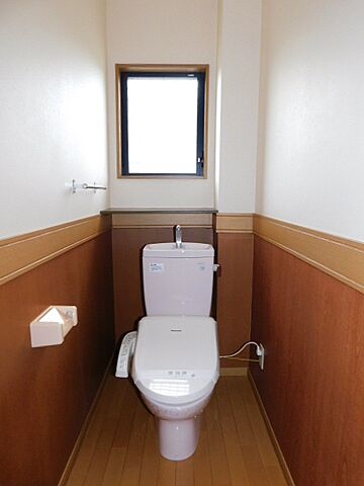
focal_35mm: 23
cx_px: 182
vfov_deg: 73.9
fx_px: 322
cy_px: 243
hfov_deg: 58.9
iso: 200
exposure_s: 1/30
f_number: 3
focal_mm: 4
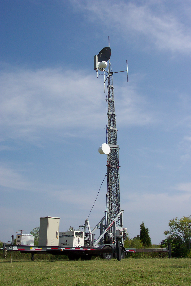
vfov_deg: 50.7
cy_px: 143
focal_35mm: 38
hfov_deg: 35.1
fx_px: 302
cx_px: 96
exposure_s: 1/1000
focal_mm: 8
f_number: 4.8
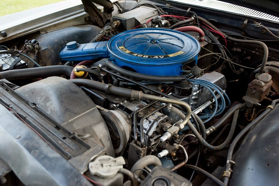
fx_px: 271
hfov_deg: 54.4
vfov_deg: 37.9
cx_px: 140
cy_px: 93
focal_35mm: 35
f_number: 4
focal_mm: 35
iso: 400
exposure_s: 1/200
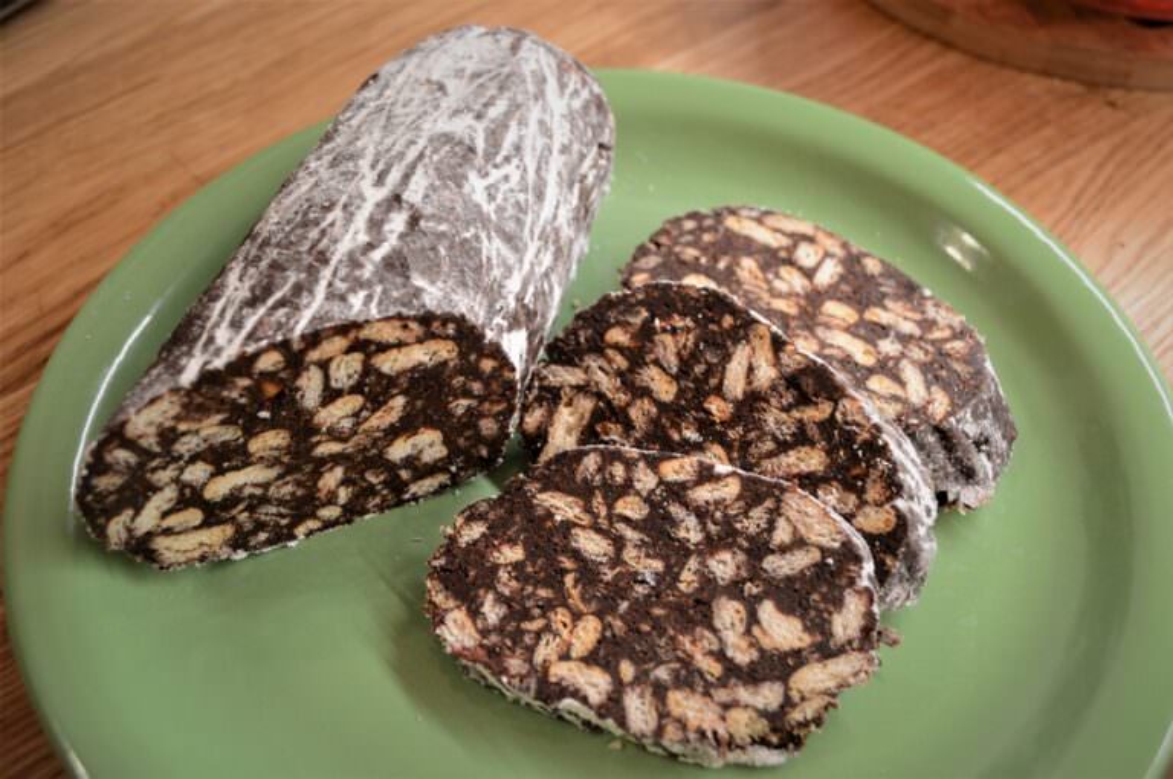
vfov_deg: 34.1
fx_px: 1269
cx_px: 586
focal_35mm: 39
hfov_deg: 49.6
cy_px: 390
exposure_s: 1/30
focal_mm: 26
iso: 1600
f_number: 4.2
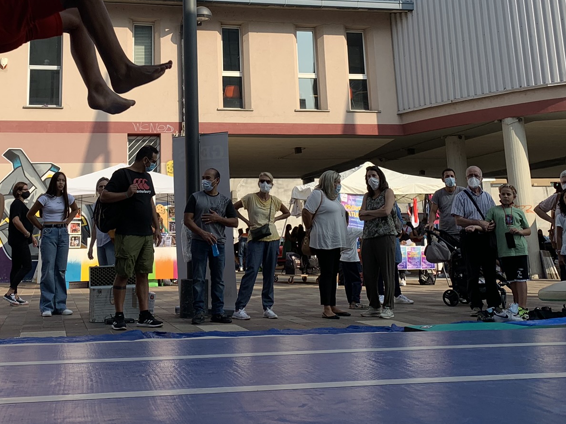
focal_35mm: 45
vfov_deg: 31.5
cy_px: 94
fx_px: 736
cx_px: 206
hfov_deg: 41.7
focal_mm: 4.25
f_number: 1.8
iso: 25
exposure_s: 1/1953
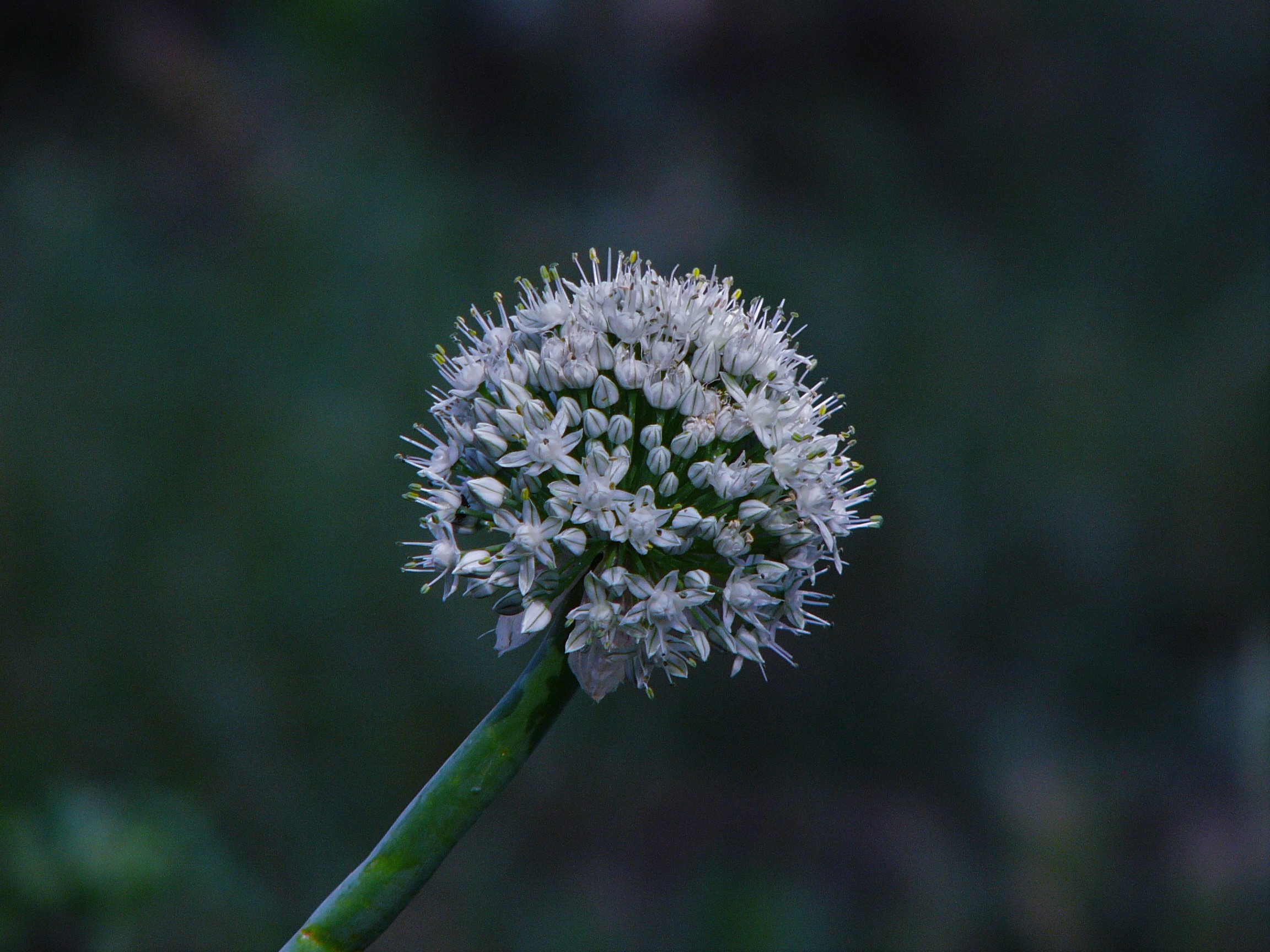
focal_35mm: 413
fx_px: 15152
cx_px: 635
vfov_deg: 3.6
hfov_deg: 4.8
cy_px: 476
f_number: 4
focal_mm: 68.8
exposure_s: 1/400
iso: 100
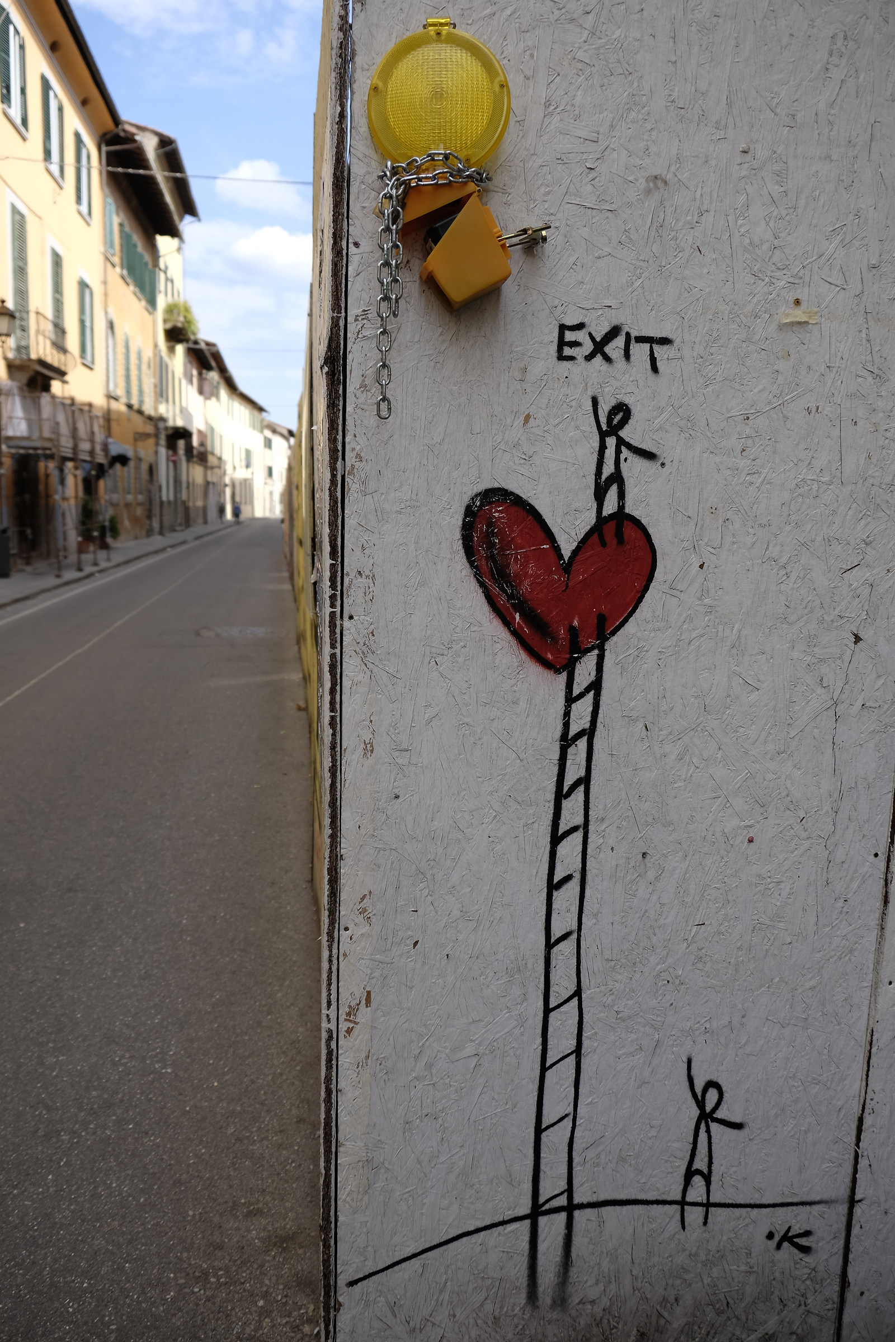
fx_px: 1007
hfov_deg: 47.9
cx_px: 448
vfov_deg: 67.4
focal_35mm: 27
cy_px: 671
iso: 200
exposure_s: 1/750
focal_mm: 18
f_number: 3.5
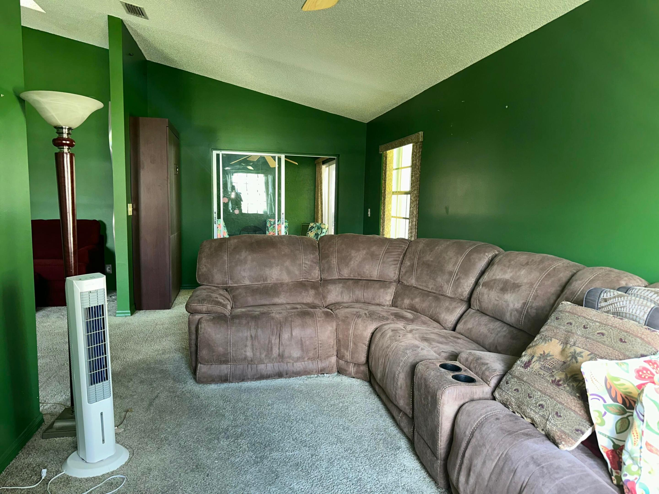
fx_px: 457
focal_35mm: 24
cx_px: 330
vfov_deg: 56.8
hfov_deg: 71.6
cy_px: 247
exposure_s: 1/17
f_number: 1.78
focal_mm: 6.86
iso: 100
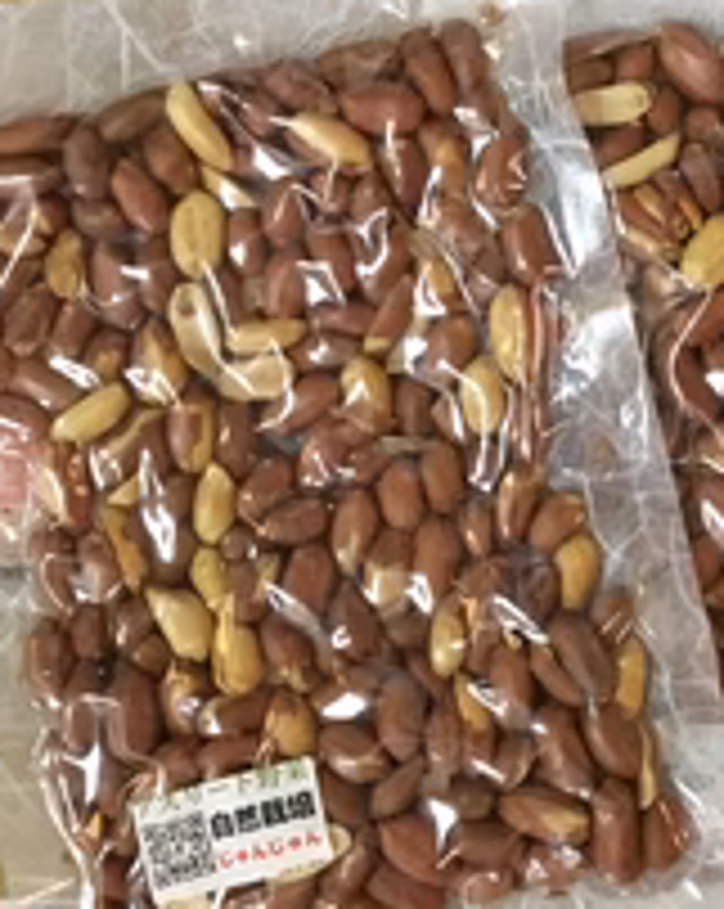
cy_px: 374
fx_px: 1611
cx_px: 643
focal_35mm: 60
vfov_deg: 31.4
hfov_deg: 24.6
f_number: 2.4
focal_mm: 3.3
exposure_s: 1/17
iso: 200
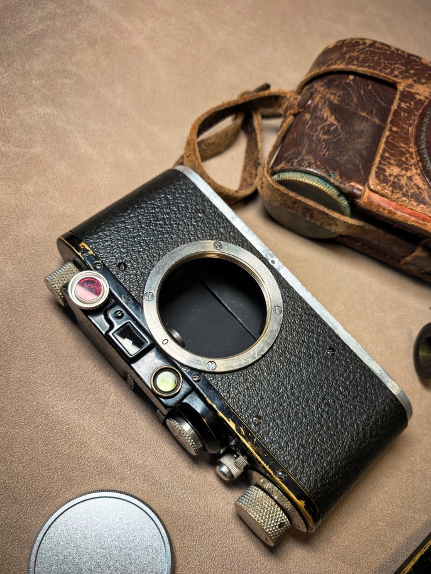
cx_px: 235
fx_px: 465
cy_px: 313
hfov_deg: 49.7
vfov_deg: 63.3
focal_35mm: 28
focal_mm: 6.98
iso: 80
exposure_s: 1/100
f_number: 2
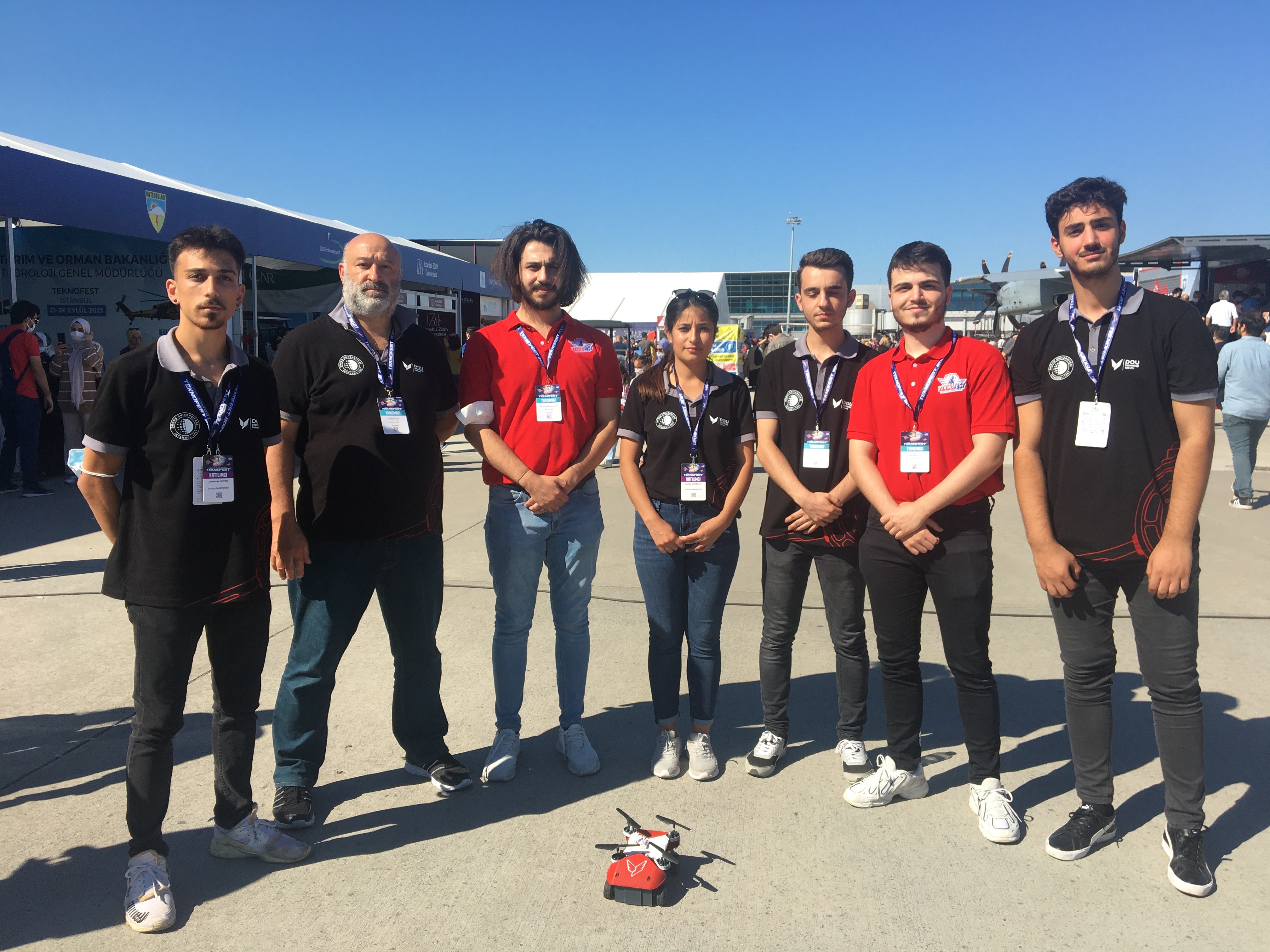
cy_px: 476
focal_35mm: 29
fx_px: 1064
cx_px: 635
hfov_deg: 61.7
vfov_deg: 48.2
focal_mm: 4.15
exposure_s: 1/1326
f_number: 2.2
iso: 25
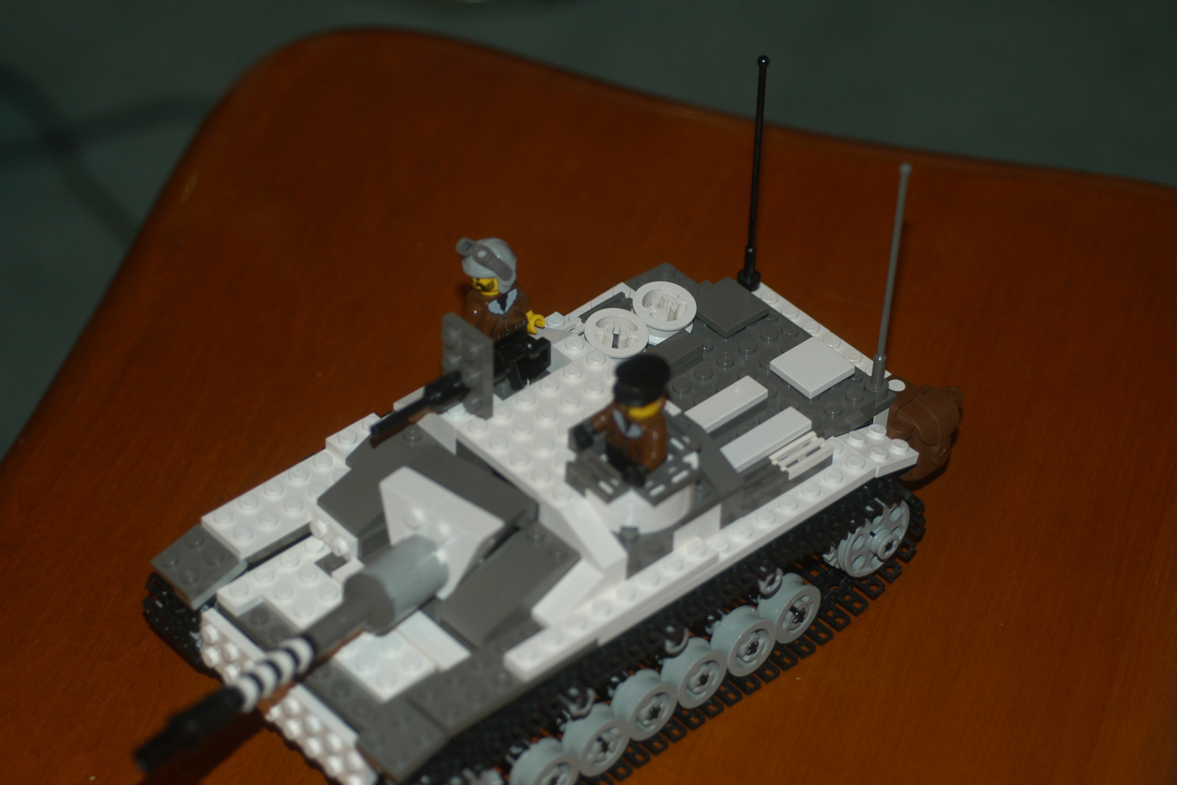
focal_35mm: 102
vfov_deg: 13.4
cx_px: 585
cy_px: 399
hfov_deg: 20.0
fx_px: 3335
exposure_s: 1/60
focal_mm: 60
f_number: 3.3
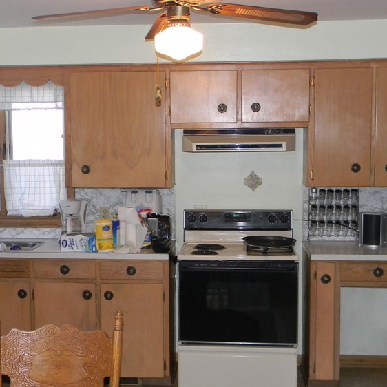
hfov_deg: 29.5
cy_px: 216
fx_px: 734
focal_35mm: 58
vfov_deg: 29.5
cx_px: 173
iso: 200
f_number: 3.7
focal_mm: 6.4
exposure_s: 1/30.5
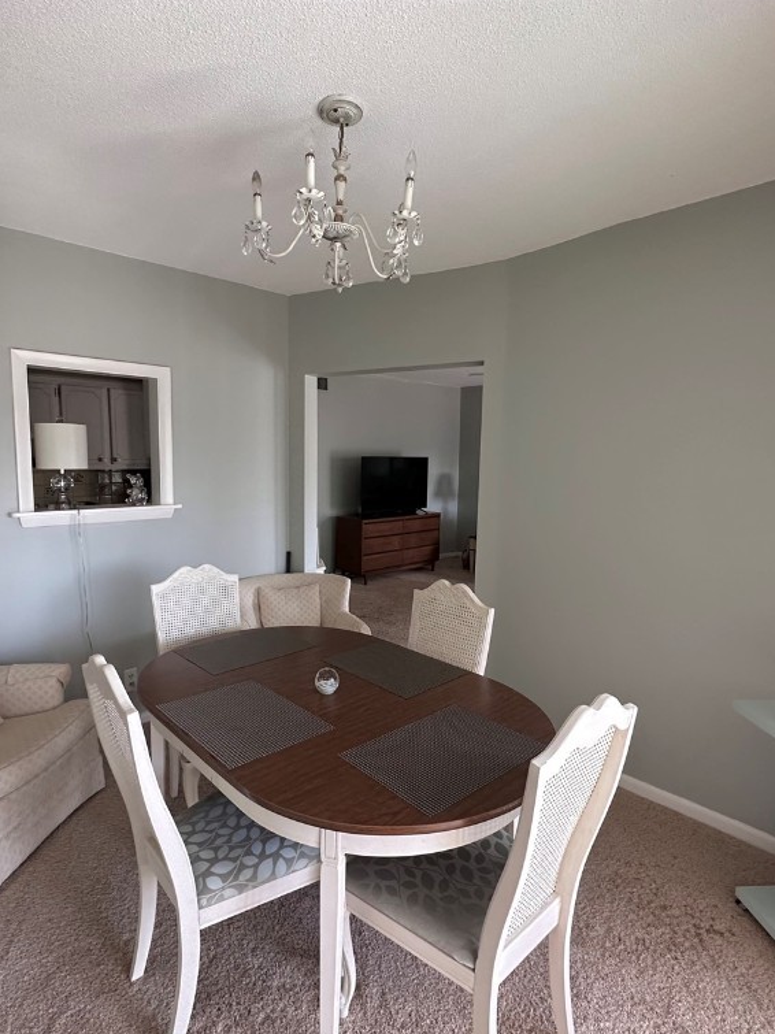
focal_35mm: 19
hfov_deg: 68.7
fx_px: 567
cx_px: 383
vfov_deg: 84.7
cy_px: 519
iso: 250
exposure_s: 1/99
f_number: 2.2
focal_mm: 2.22
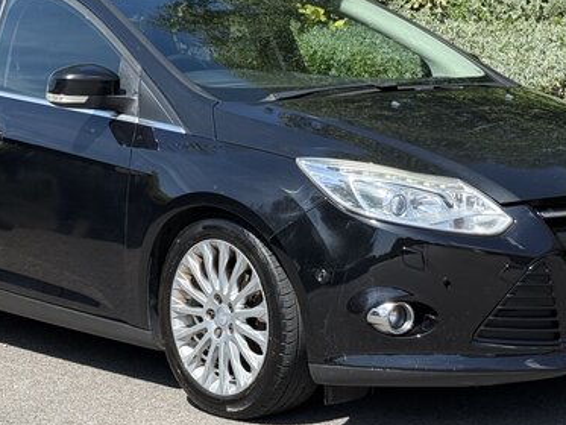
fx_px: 1685
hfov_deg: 19.1
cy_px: 158
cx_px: 238
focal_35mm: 103
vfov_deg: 14.4
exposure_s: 1/2208
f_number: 1.78
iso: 64
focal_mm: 6.76
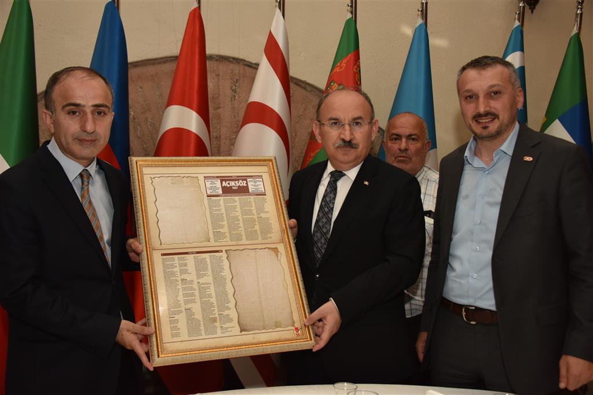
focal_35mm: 40
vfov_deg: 33.4
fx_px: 659
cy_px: 198
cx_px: 296
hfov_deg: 48.5
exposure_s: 1/250
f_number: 6.3
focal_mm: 40
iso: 1000
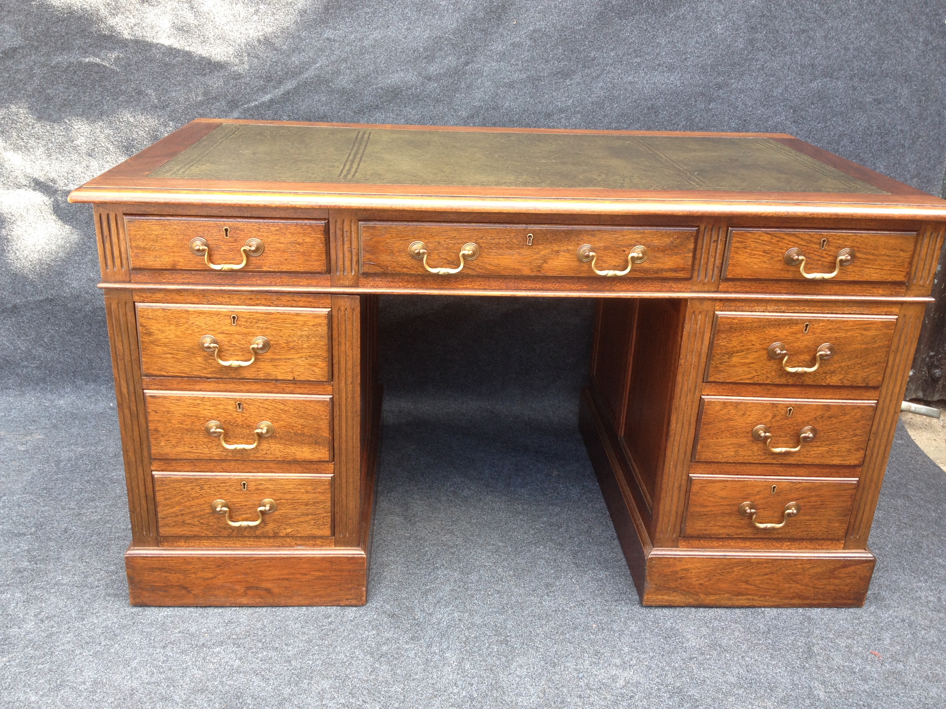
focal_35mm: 35
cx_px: 473
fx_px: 956
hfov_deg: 52.6
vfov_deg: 40.7
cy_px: 354
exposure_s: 1/60
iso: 64
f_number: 2.4
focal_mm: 4.28
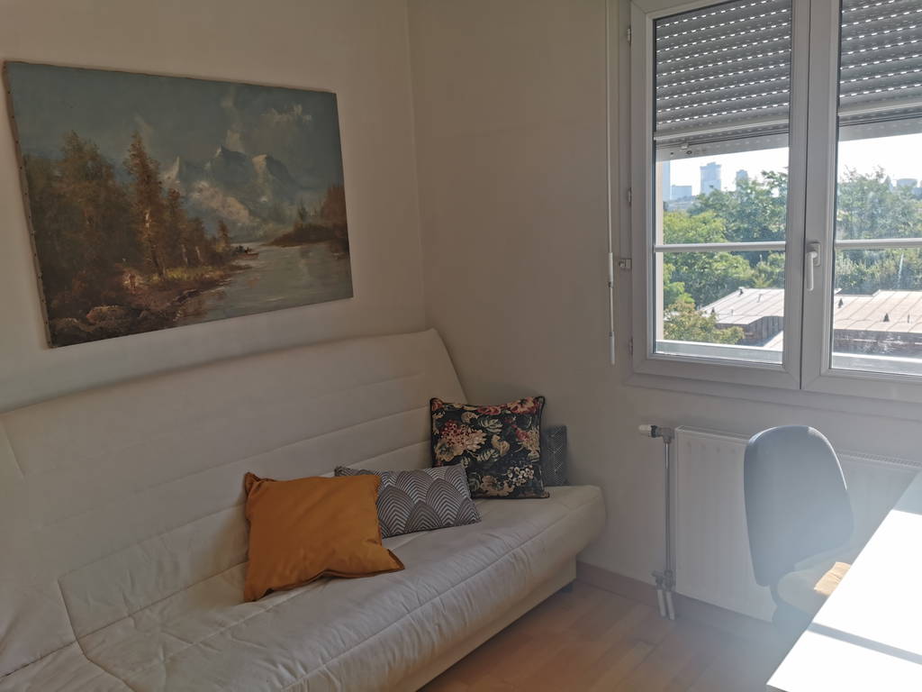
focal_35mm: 27
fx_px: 719
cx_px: 461
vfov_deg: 51.4
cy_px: 346
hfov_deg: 65.3
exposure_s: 1/675
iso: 50
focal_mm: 5.56
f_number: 1.6
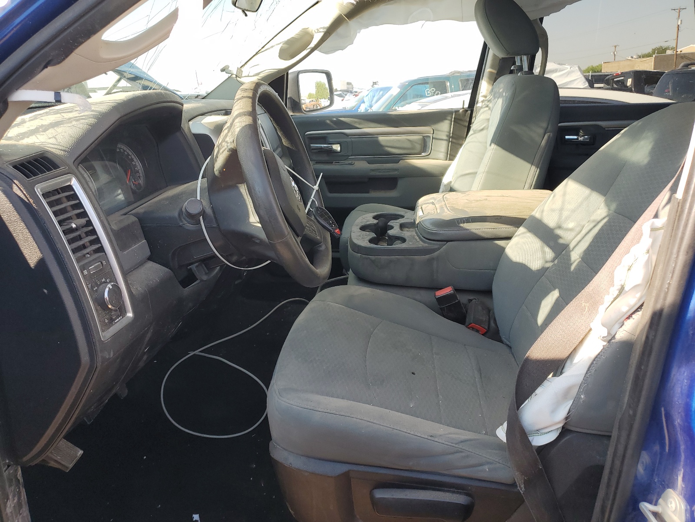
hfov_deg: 67.3
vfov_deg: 53.1
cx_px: 348
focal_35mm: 26
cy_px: 261
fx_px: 522
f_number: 1.5
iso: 50
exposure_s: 1/417
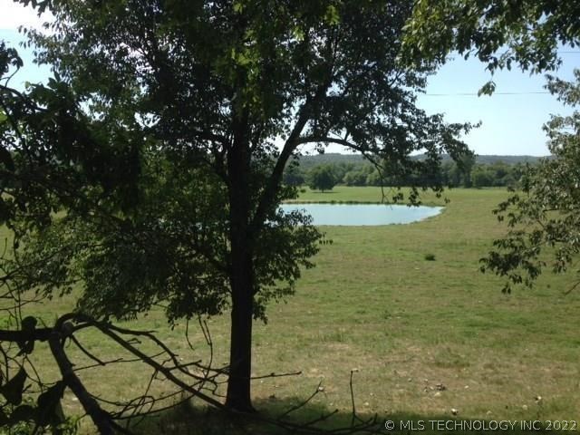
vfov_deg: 42.9
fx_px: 553
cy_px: 218
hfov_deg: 55.4
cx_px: 290
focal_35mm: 33
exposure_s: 1/834
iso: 50
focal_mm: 4.12
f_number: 2.4
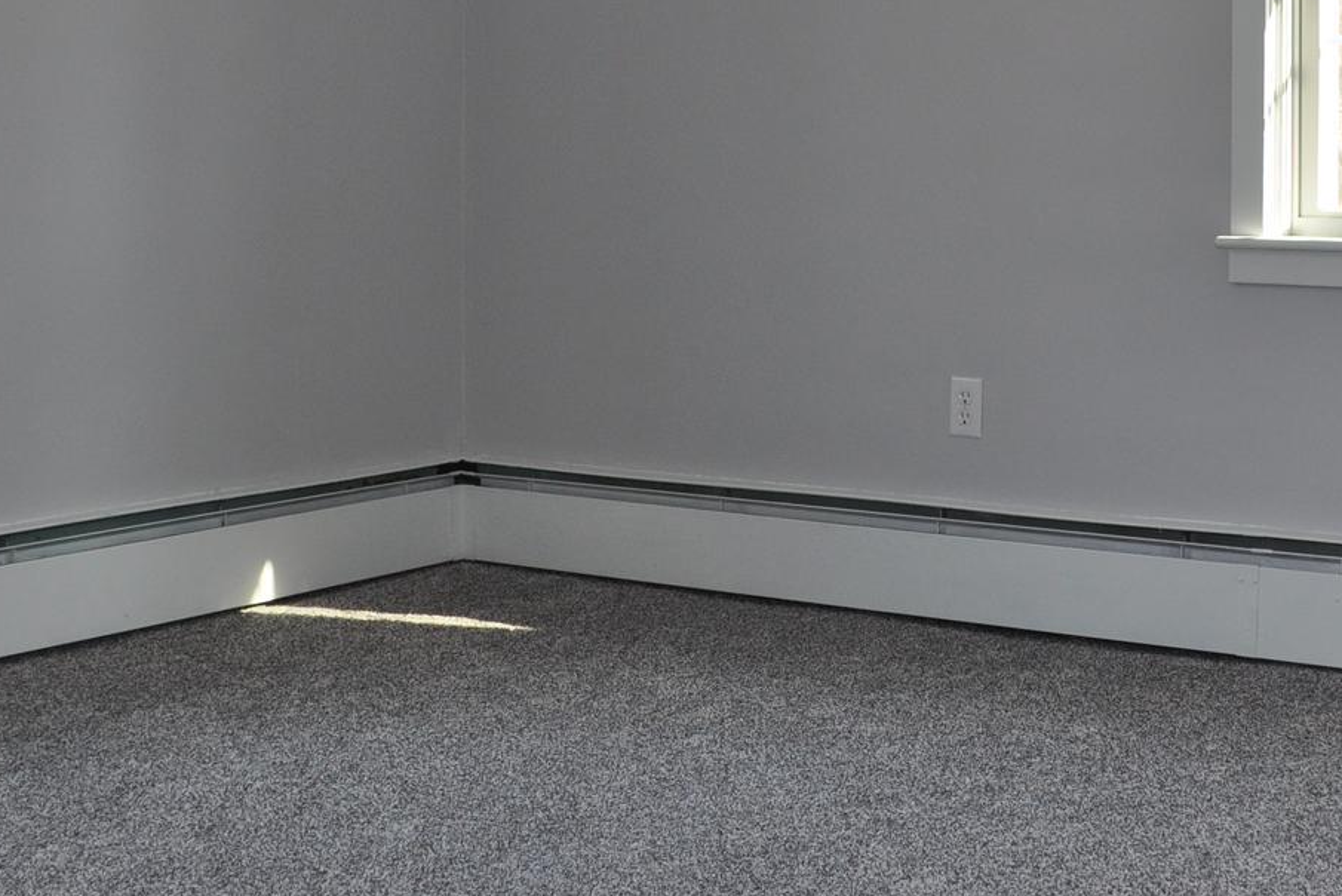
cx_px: 811
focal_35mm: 61
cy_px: 131
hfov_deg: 32.8
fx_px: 2275
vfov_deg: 21.9
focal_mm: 18
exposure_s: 1/100
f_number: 5
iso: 400
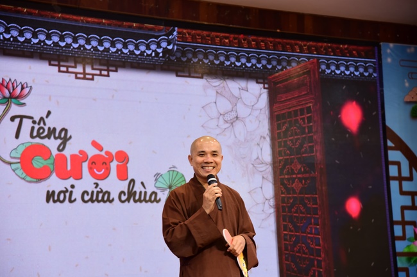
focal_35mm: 92
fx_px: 1065
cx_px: 208
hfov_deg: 22.1
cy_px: 138
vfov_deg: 14.9
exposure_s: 1/40
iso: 1250
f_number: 5
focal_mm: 92
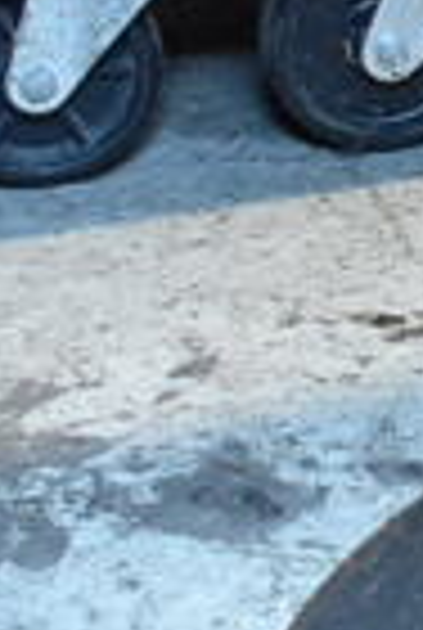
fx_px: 3087
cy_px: -88
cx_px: 1246
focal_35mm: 176
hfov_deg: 7.1
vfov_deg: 11.5
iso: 900
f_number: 3.5
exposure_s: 1/30
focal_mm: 18
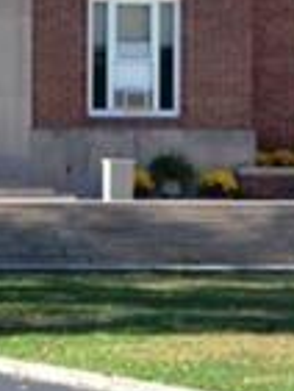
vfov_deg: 4.5
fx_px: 4975
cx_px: 67
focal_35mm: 440
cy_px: 89
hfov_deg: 3.4
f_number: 6.3
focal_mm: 42
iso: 100
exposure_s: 1/160
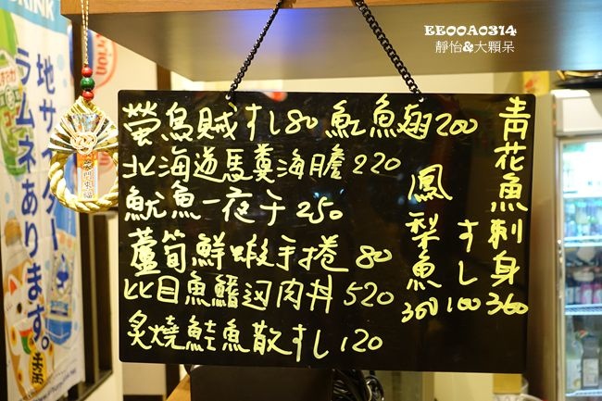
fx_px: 652
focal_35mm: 39
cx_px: 301
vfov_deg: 34.2
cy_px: 200
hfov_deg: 49.6
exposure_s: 1/13
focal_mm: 14.3
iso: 800
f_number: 2.8
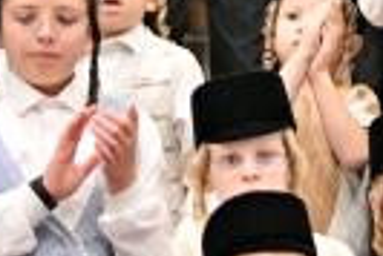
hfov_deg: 2.4
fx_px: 9010
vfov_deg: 1.6
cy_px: -603
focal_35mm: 846
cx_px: 832
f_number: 2.8
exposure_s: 1/160
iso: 250
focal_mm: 110
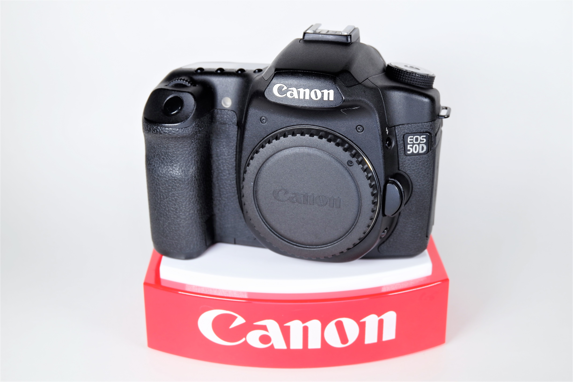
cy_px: 191
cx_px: 286
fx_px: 764
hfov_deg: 41.1
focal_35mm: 48
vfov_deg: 28.1
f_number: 5.6
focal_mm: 32.5
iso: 200
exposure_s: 1/240
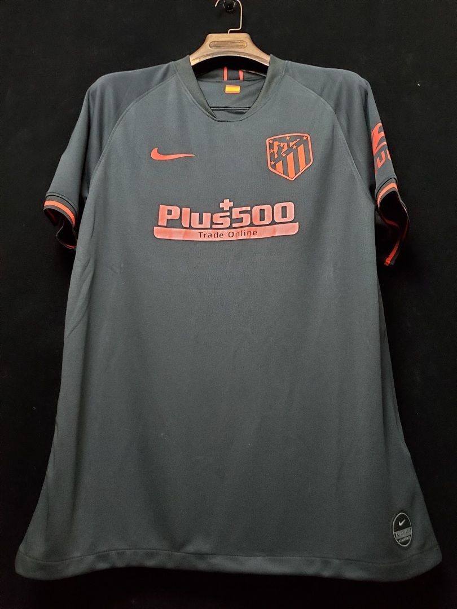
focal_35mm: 26
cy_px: 304
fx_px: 458
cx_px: 228
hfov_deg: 53.1
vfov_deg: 67.3
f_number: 1.5
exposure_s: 1/19
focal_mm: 4.3
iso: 640
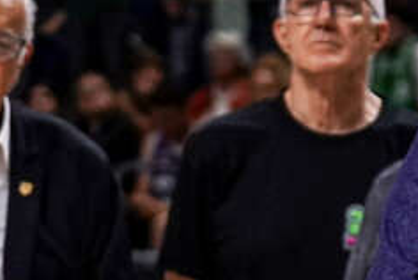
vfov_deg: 3.0
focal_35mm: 455
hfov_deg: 4.5
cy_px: 391
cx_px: 549
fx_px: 5290
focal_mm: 70
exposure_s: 1/2000
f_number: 2.8
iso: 2500
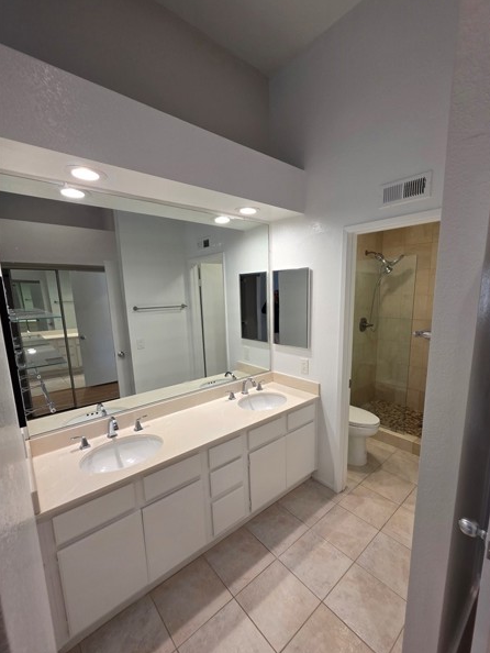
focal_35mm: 14
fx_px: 264
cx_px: 260
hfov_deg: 85.6
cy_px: 340
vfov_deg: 102.0
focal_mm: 2.2
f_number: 1.9
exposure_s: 1/120
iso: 200
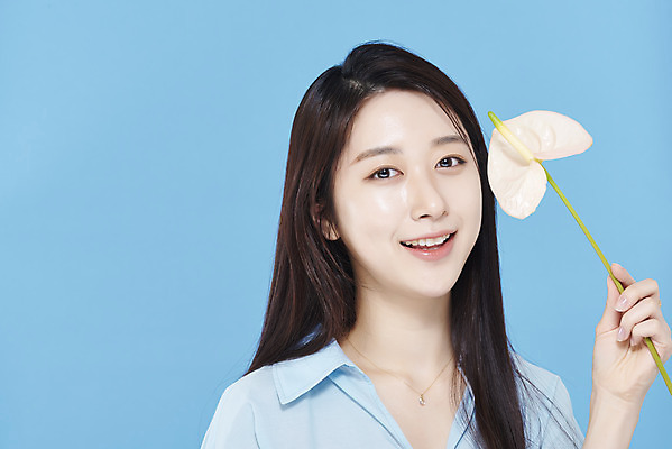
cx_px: 336
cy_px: 224
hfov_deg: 19.4
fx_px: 1961
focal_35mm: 105
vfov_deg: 13.1
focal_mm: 105
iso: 64
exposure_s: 1/125
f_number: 11
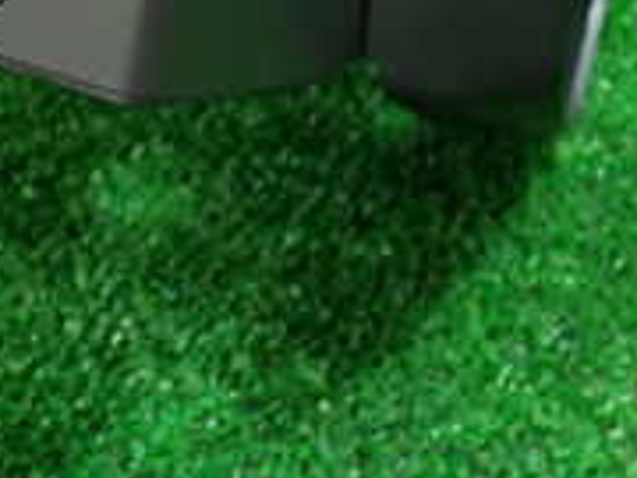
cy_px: -223
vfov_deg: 13.9
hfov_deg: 18.5
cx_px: -152
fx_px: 1840
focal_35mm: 100
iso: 320
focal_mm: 5.4
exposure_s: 1/30
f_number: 2.3
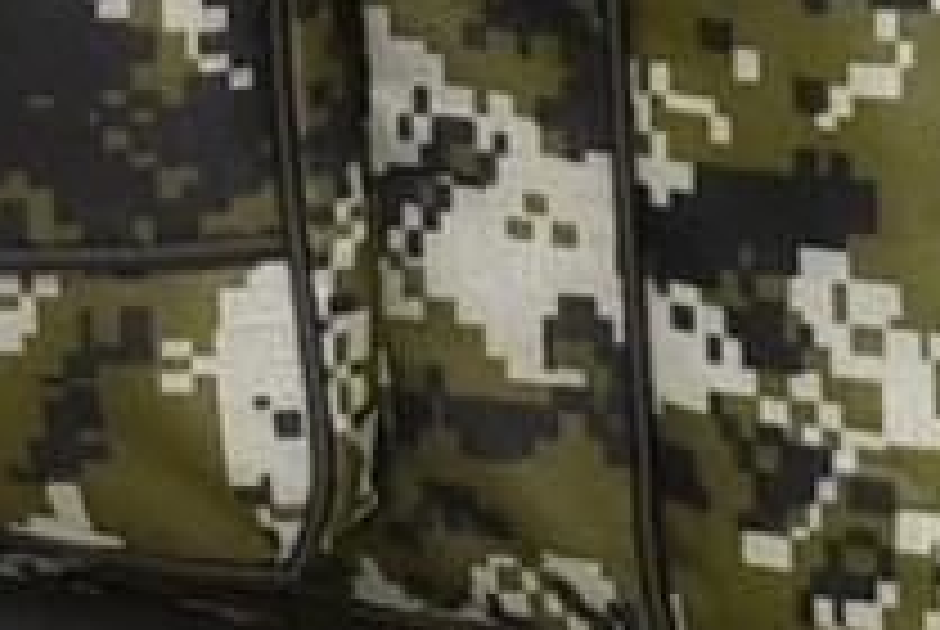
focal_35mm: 257
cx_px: -270
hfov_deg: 7.9
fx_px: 6720
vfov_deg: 5.2
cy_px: -828
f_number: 5.6
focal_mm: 28
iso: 100
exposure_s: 1/60
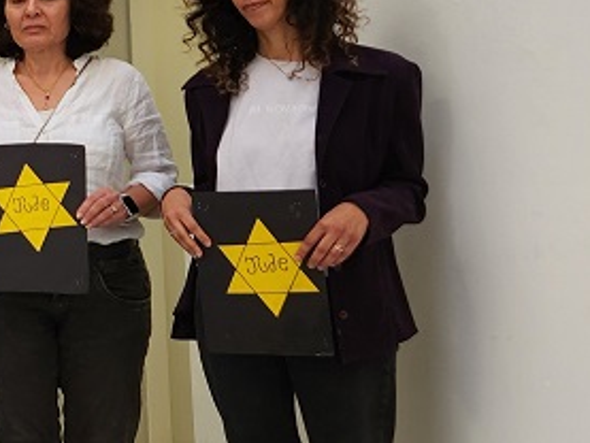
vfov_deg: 17.7
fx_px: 1415
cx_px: -464
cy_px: 100
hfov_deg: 18.5
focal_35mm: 83
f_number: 1.8
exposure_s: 1/180
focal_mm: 5.4
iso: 50
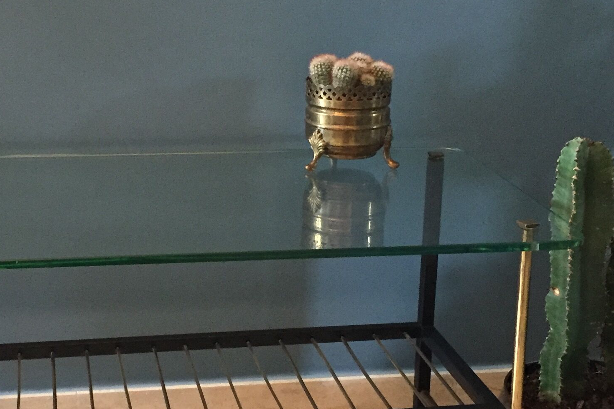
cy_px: 233
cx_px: 246
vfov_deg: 20.3
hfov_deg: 30.0
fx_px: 1143
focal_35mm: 67
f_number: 2.2
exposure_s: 1/17
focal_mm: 4.15
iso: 250
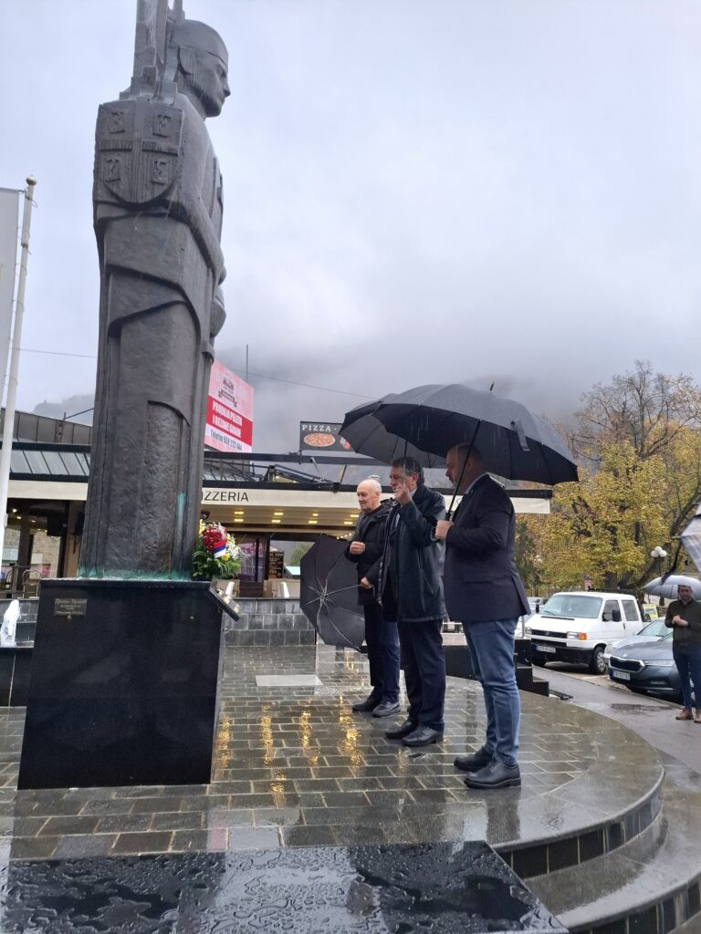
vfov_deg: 73.9
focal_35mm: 23
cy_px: 467
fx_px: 621
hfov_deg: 58.9
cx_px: 350
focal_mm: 5.54
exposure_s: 1/116
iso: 50
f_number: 1.8
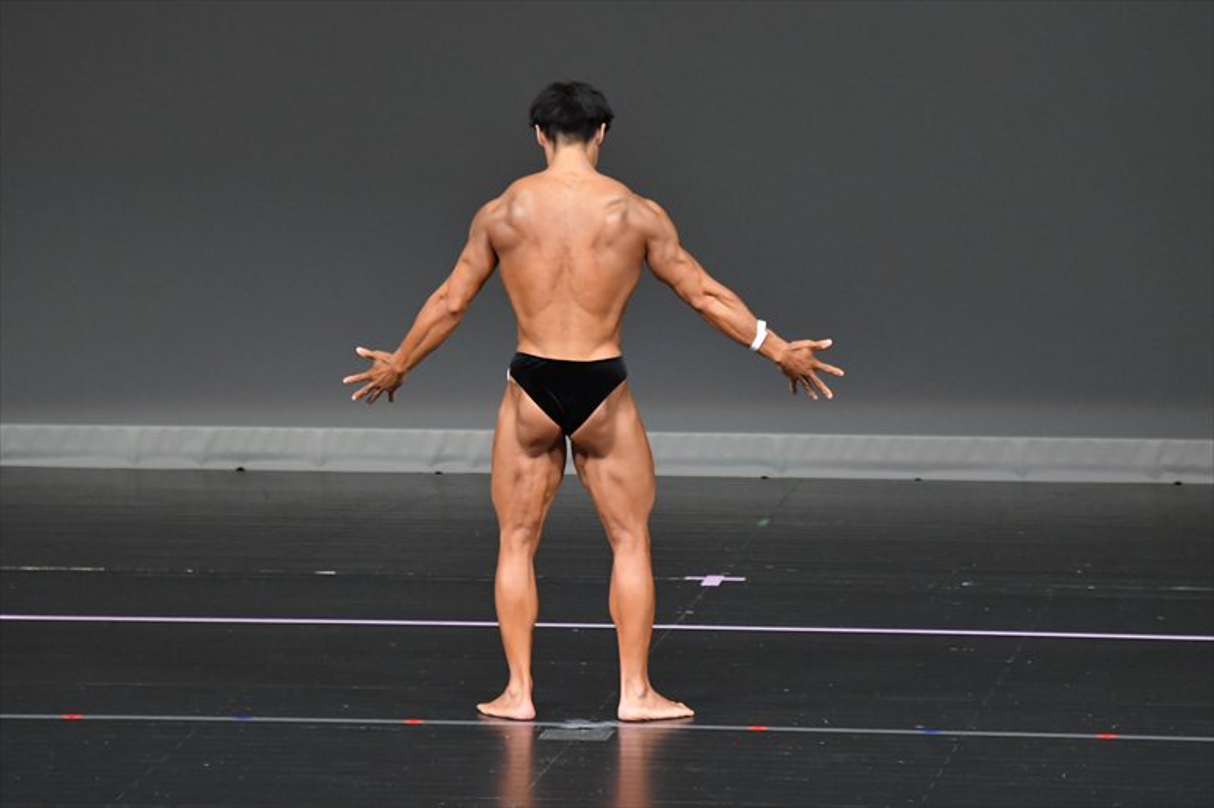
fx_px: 10617
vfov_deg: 4.4
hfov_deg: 6.5
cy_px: 404
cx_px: 607
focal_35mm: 315
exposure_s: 1/400
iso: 4000
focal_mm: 210
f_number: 5.6
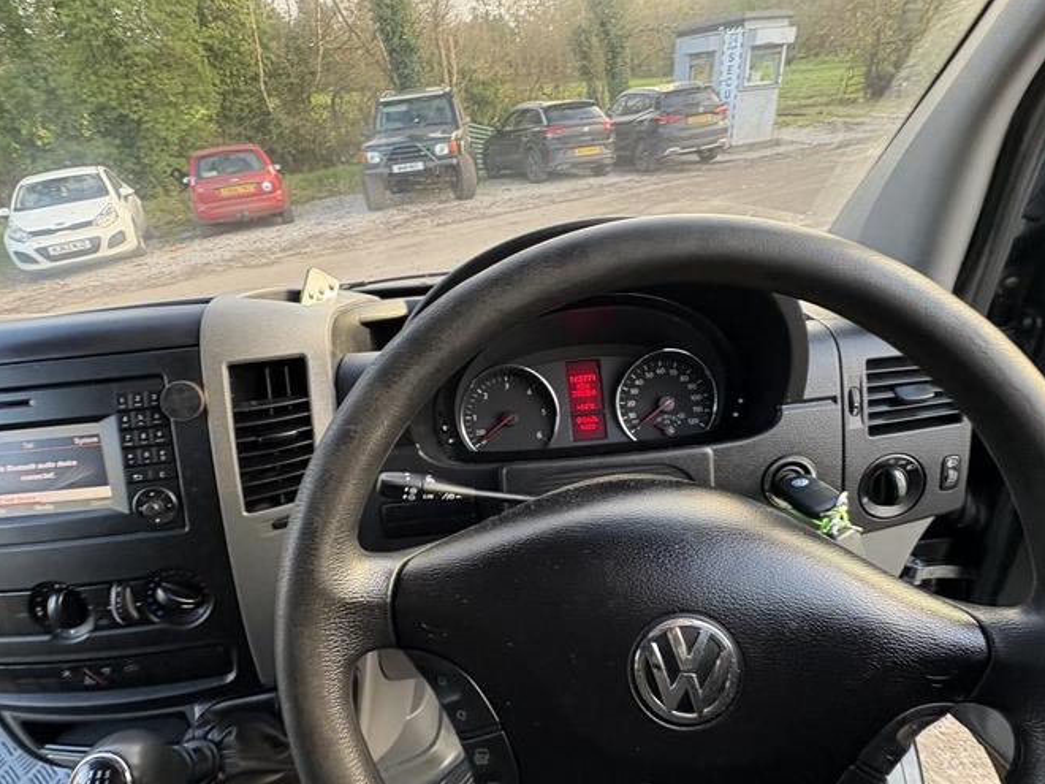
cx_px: 502
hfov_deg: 84.6
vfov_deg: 68.6
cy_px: 417
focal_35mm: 19
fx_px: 574
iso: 200
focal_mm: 2.22
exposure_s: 1/84
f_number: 2.2
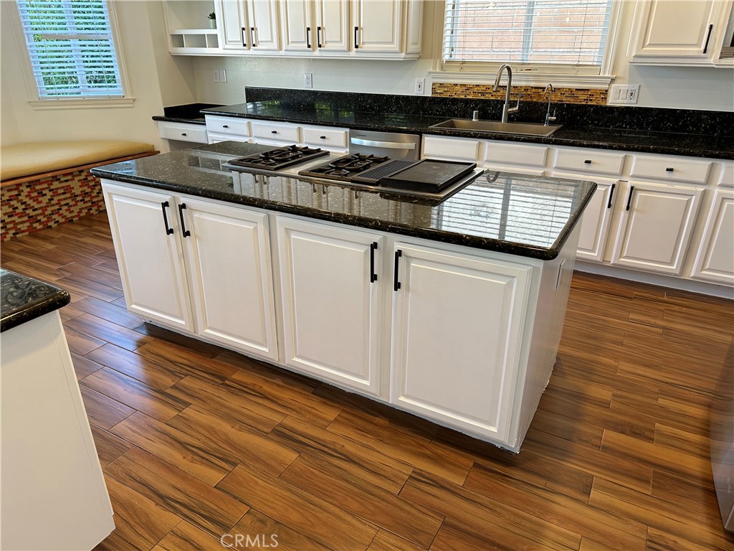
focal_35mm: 24
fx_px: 509
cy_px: 276
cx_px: 367
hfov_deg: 71.6
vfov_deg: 56.8
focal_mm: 6.86
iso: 125
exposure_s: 1/120
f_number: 1.78
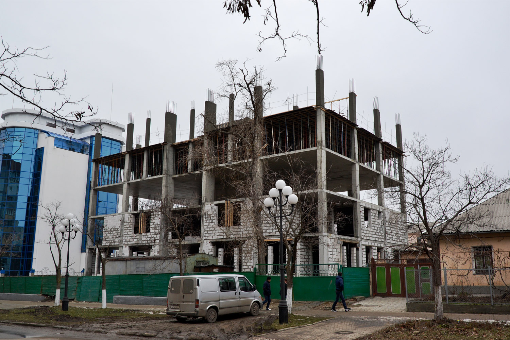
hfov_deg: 59.5
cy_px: 170
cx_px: 255
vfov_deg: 41.7
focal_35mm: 32
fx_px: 446
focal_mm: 21
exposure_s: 1/100
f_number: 6.3
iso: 180
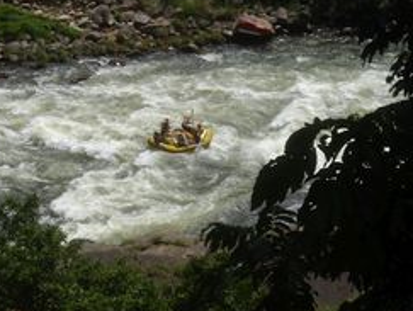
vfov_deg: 9.1
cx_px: 194
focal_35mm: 164
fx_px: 1960
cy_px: 115
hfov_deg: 12.0
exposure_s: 1/200
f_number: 8.3
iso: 50
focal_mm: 18.6
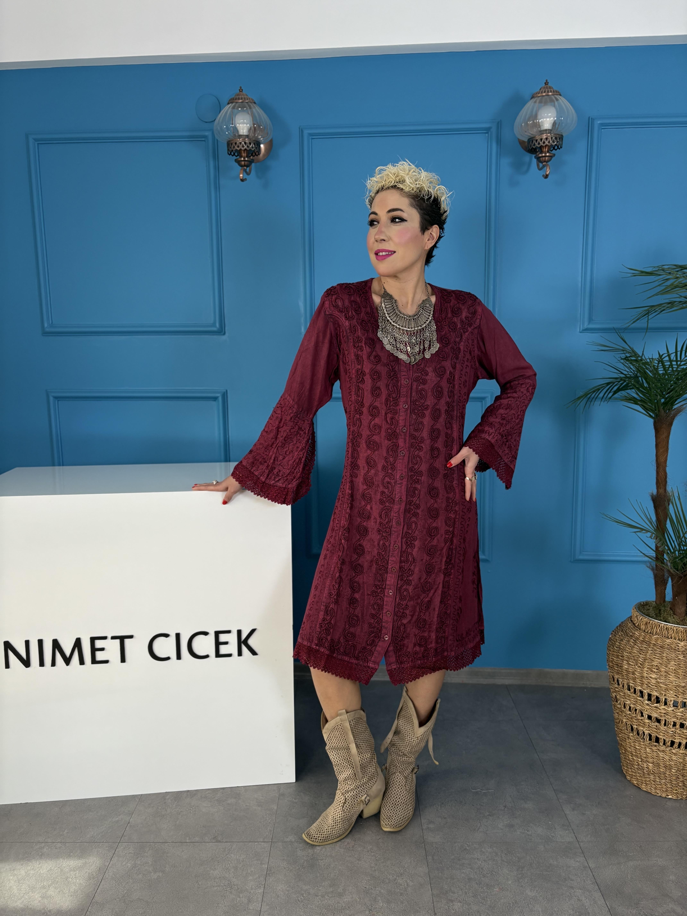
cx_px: 344
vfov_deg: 67.3
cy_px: 458
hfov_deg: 53.1
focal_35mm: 26
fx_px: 688
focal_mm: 5.96
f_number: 1.6
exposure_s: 1/62
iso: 125
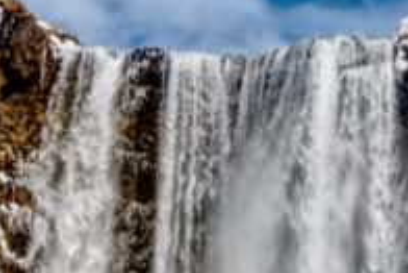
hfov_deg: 13.9
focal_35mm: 147
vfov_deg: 9.3
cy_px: 63
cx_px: 337
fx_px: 1667
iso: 200
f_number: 22
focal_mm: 32.1
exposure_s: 1/200
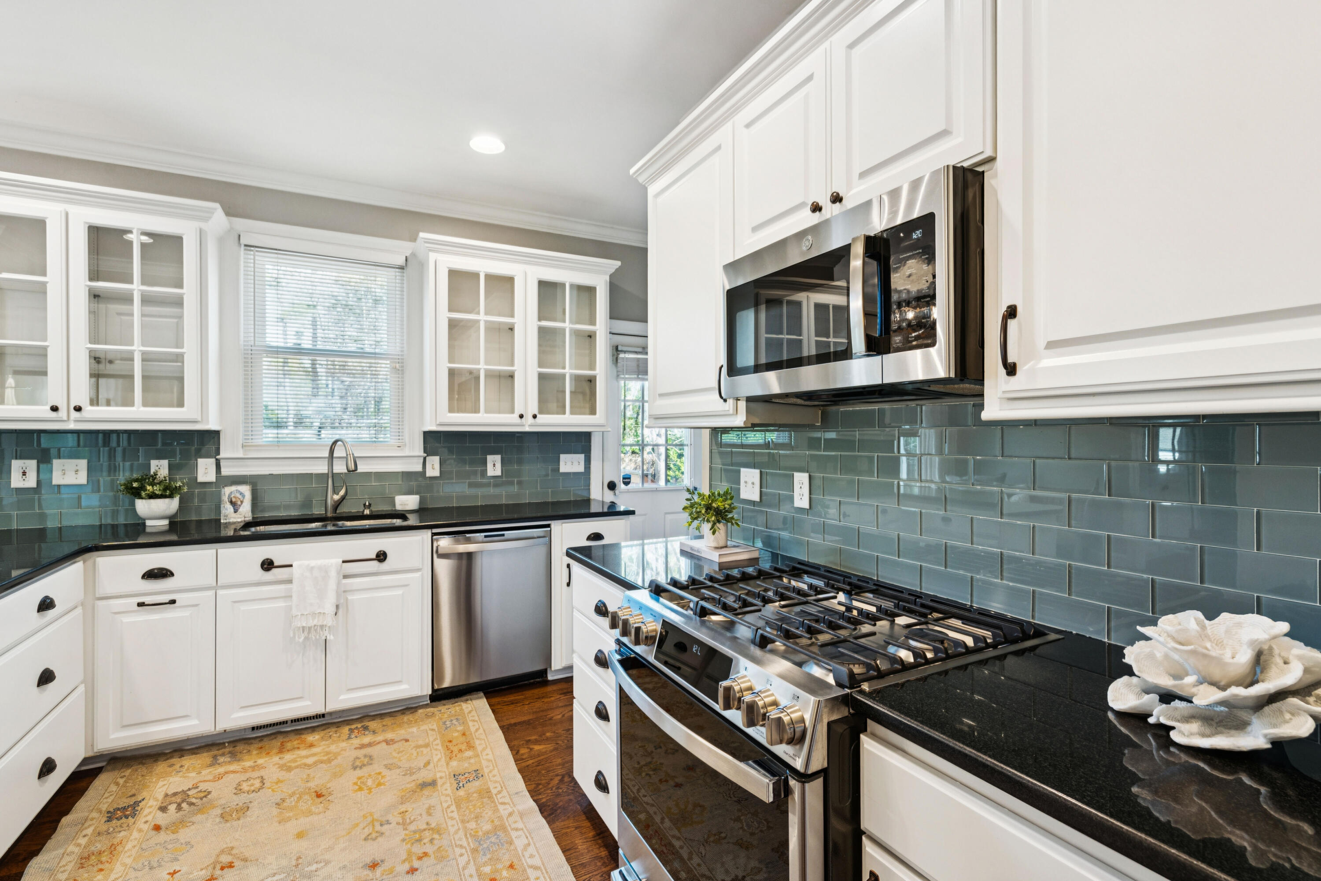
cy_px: 440
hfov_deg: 96.7
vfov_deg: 73.7
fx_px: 587
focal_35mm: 16
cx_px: 660
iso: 400
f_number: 8
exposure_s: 1/4
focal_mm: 16
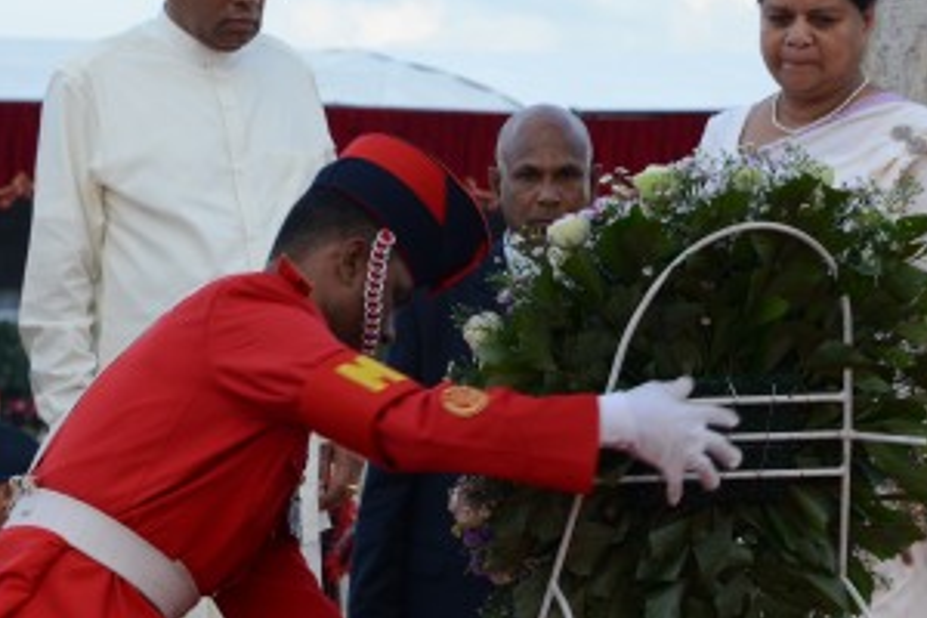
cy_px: 399
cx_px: 352
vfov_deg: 5.9
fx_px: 5974
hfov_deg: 8.9
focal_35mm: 232
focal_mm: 116
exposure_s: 1/80
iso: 400
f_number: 10
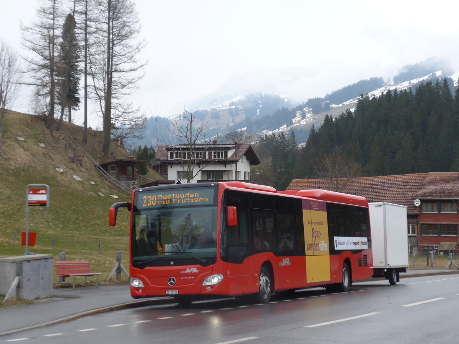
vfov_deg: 19.9
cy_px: 172
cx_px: 230
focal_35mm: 74
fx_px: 981
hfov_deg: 26.3
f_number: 4.2
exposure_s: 1/160
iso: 80
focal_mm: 15
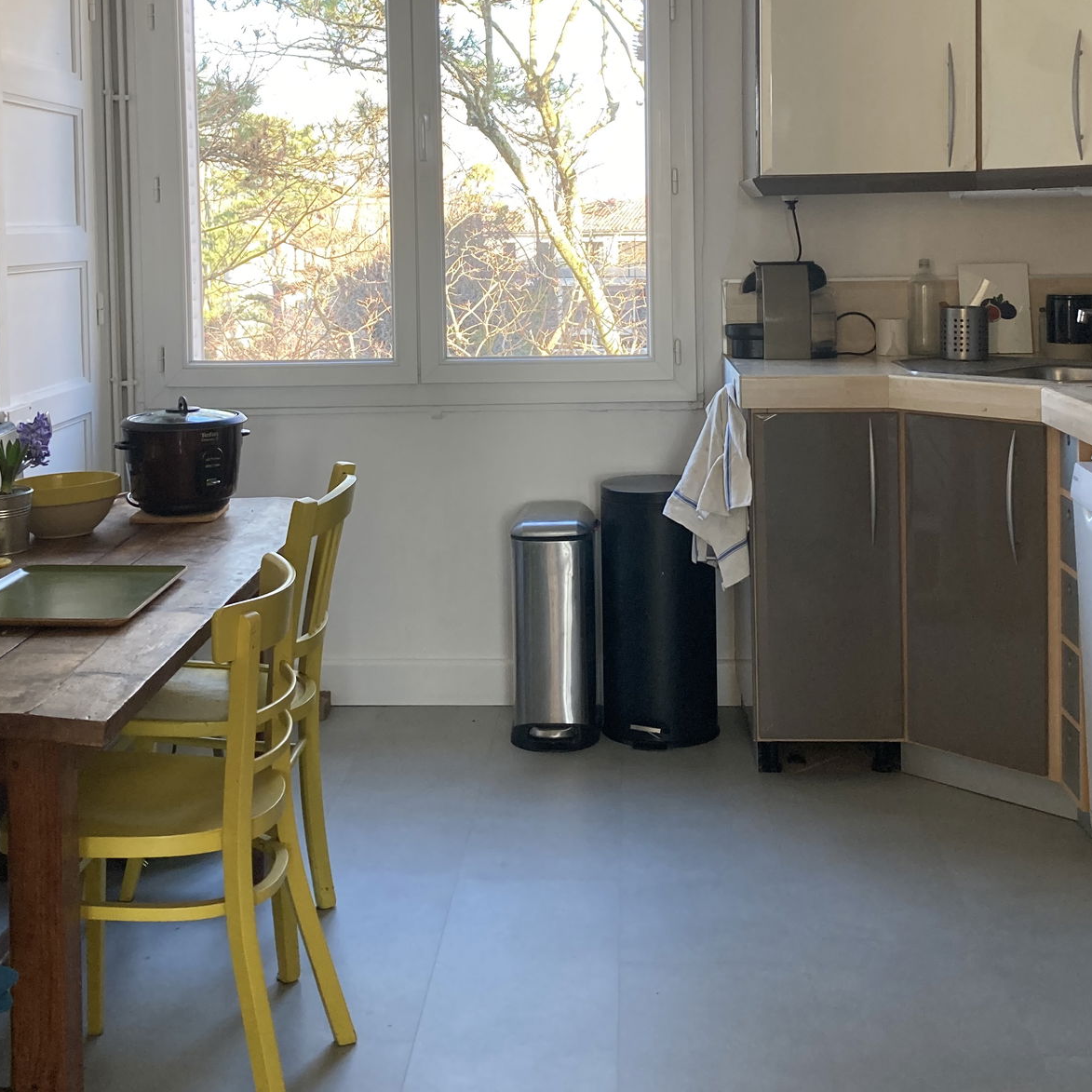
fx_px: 1606
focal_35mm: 45
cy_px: 290
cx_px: 554
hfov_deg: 37.6
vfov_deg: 36.8
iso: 80
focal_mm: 3.99
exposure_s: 1/121
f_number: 1.8
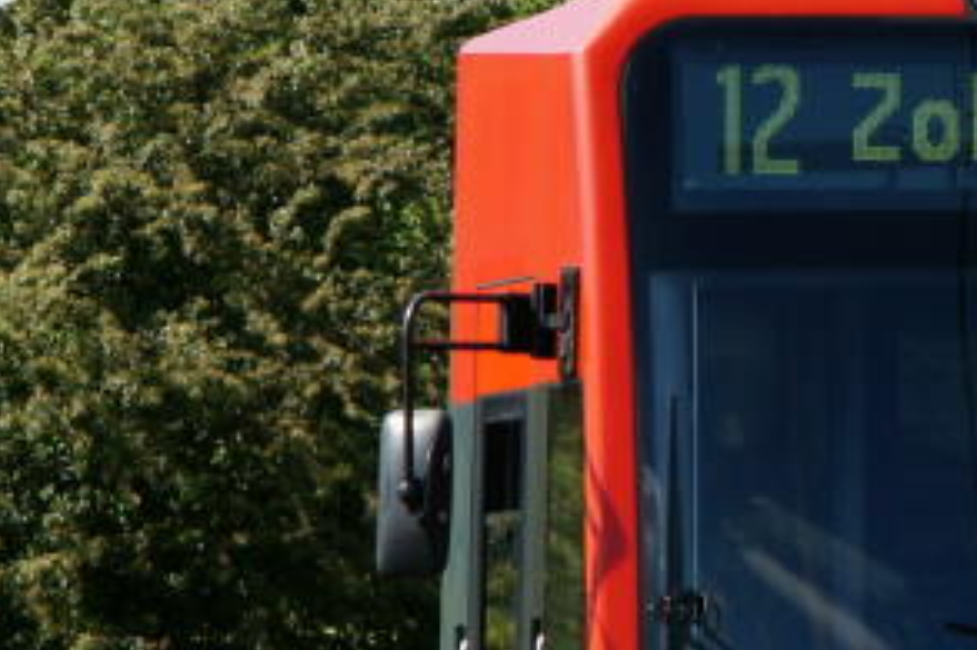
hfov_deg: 5.0
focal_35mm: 409
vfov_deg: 3.4
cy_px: 560
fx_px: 11093
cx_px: 1077
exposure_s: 1/400
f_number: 8
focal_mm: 80
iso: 200
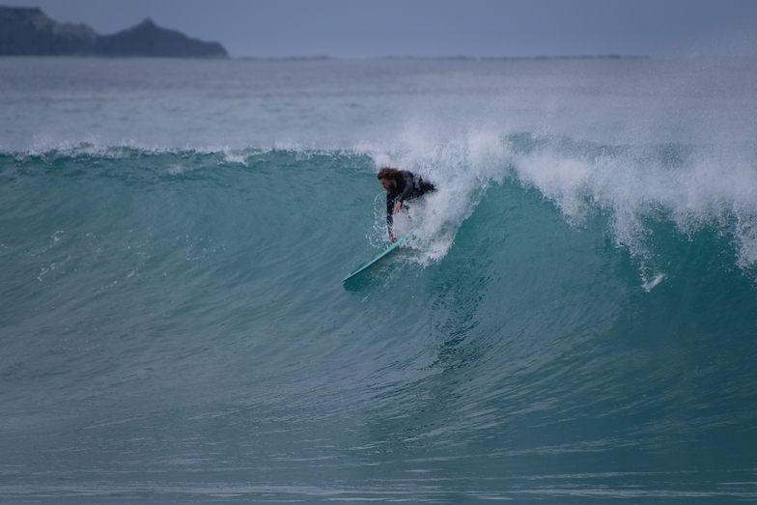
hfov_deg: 4.3
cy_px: 252
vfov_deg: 2.8
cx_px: 378
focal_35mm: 483
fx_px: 10158
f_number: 6.3
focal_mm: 322
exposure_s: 1/2000
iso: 320
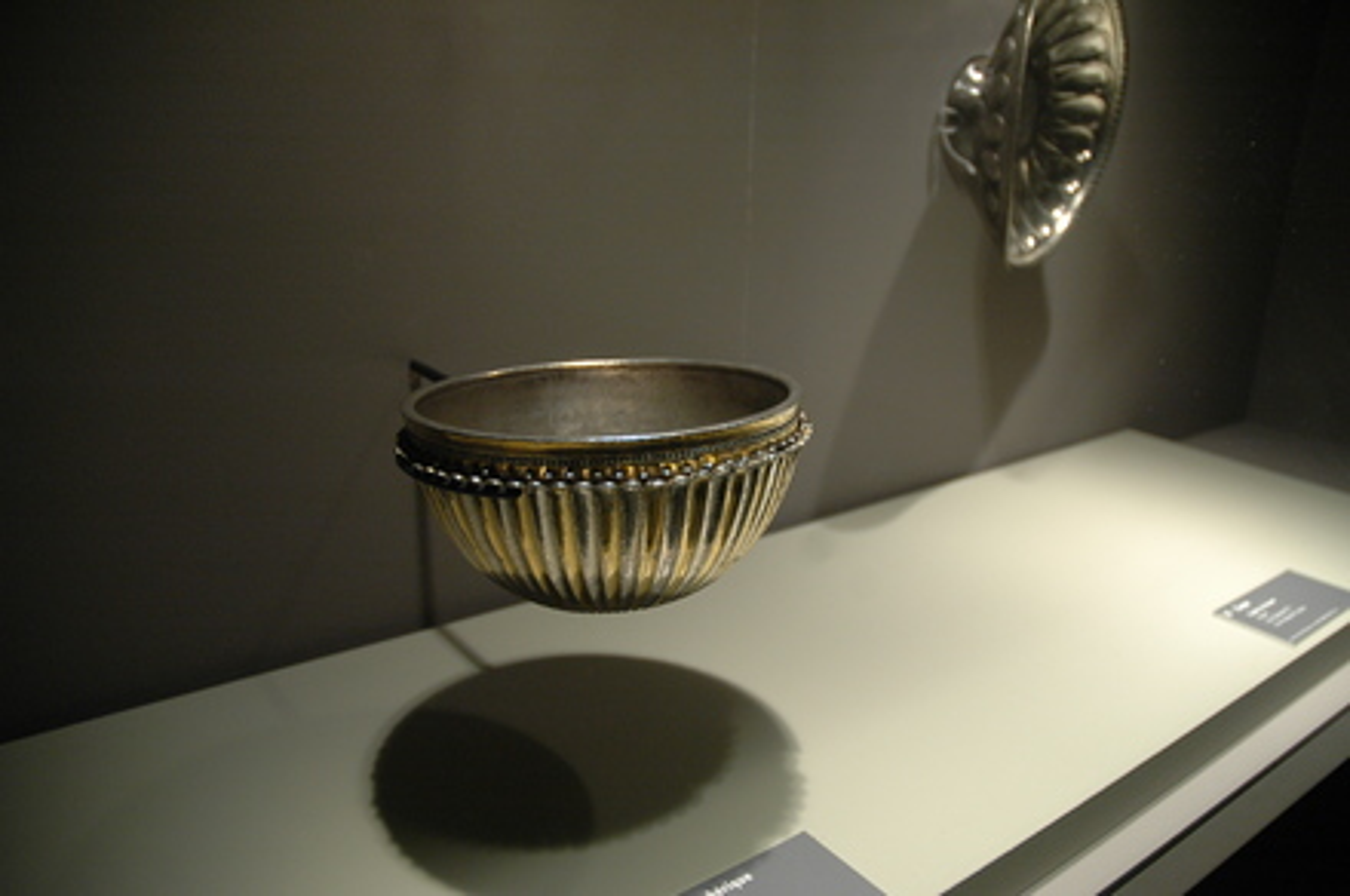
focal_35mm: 27
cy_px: 448
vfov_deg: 47.8
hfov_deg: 67.5
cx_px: 675
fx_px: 1011
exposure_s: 1/30
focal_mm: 18
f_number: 3.5
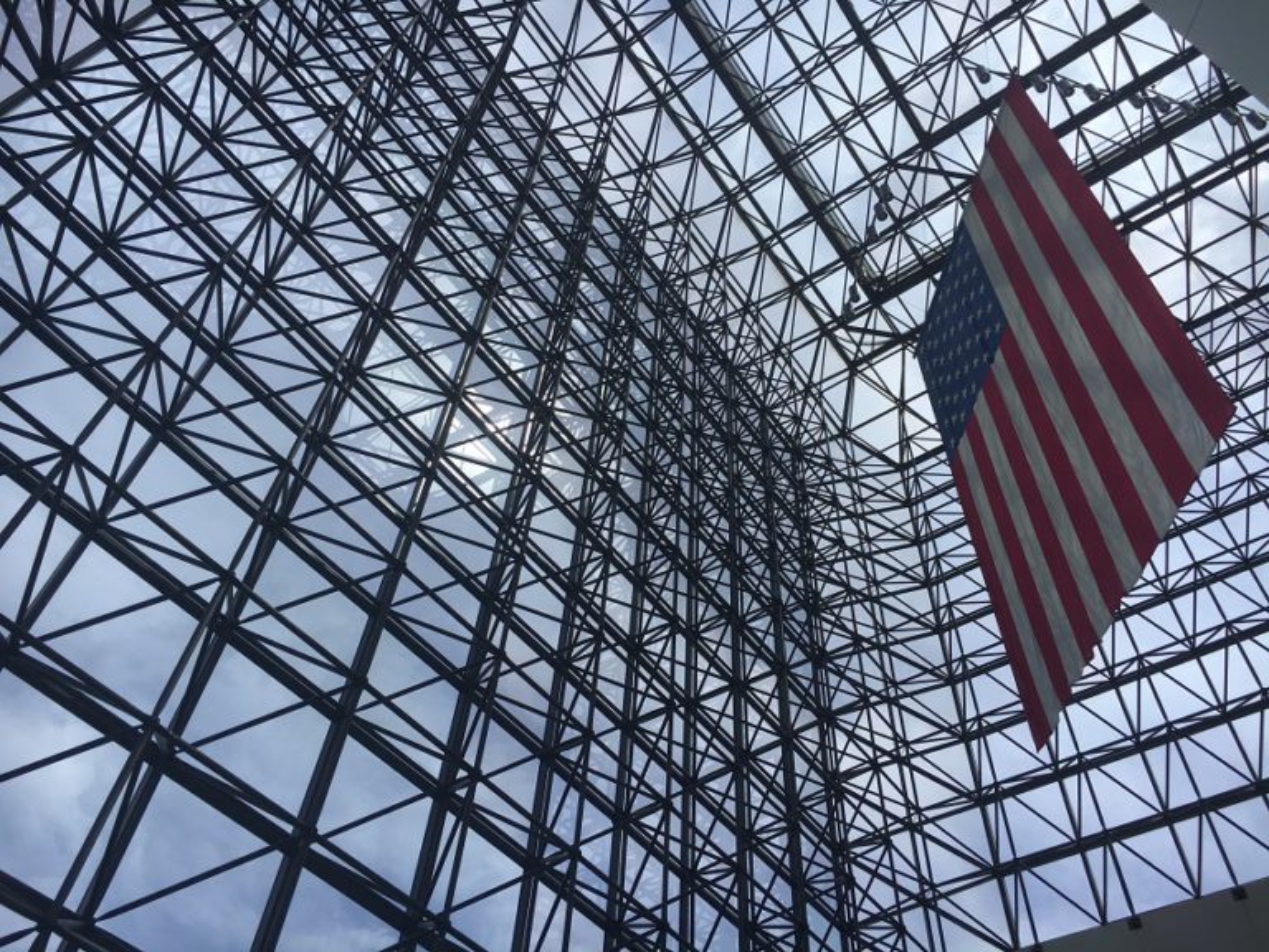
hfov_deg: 61.7
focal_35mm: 29
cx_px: 634
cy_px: 476
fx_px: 1063
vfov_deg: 48.2
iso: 25
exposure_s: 1/557
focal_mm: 4.15
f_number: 2.2
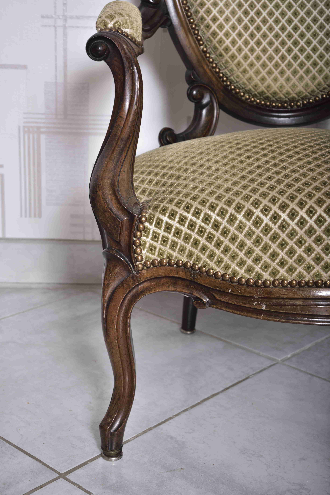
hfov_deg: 21.9
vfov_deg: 32.4
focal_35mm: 62
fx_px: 852
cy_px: 248
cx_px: 165
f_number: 9
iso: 400
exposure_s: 1/125
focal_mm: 62
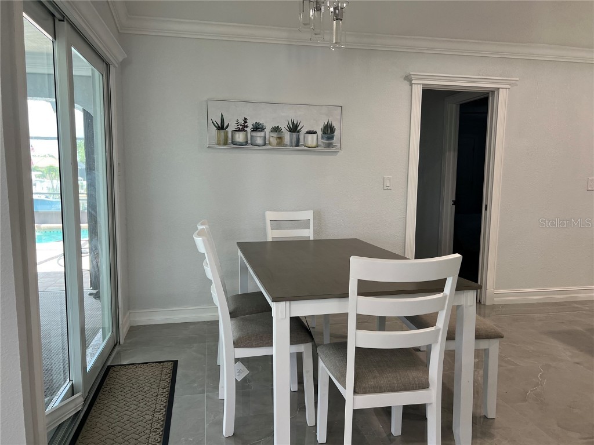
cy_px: 222
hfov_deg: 67.3
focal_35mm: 26
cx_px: 297
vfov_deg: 53.1
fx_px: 446
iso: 100
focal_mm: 5.7
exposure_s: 1/120
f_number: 1.5
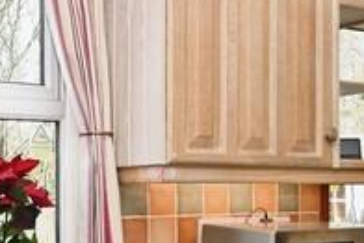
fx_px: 739
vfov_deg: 18.6
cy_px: 177
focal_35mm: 73
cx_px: 91
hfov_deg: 27.3
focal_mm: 14
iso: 100
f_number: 4.5
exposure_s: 1/80
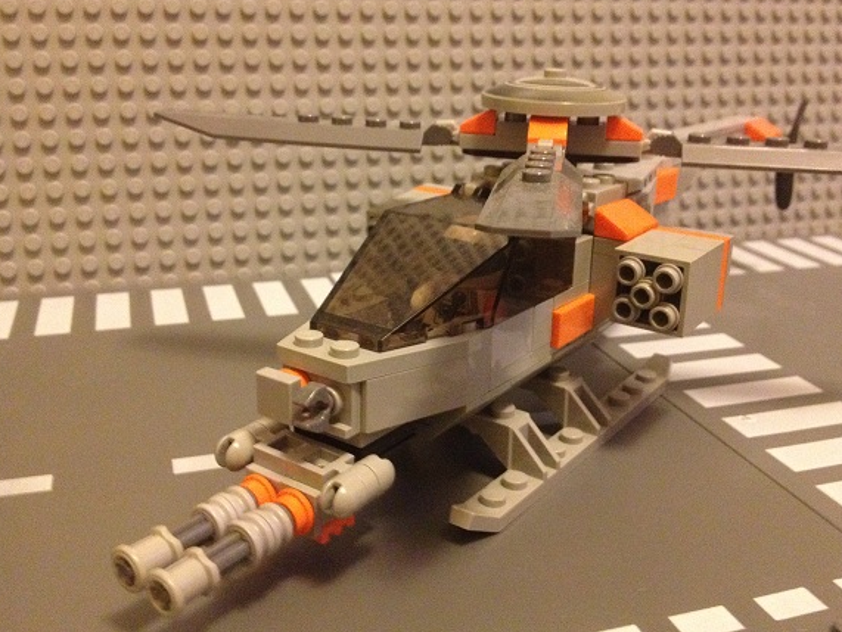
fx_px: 974
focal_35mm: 40
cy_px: 286
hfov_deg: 46.8
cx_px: 439
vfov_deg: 36.0
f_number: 2.4
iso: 640
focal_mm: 4.28
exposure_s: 1/15
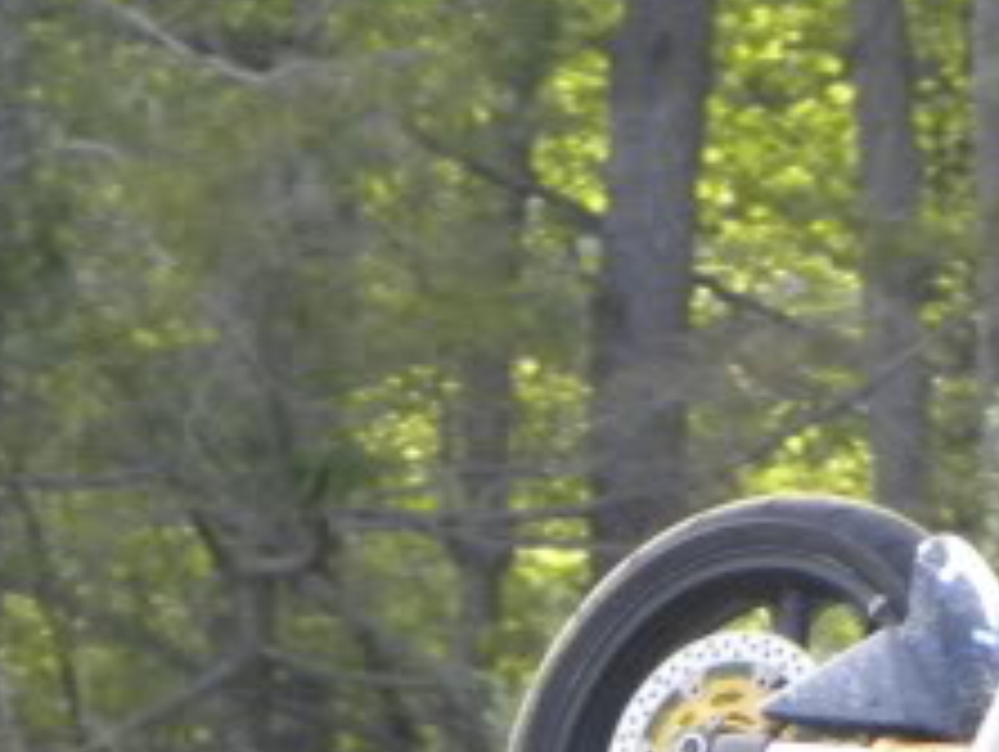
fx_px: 56597
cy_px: 1085
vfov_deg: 0.8
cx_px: 1444
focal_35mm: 1959
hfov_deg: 1.0
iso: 365
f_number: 5
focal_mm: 75.7
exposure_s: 1/175
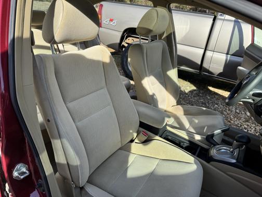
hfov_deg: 71.6
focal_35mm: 24
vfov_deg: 56.8
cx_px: 131
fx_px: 182
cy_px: 98
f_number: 1.78
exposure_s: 1/1366
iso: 80
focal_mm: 6.76
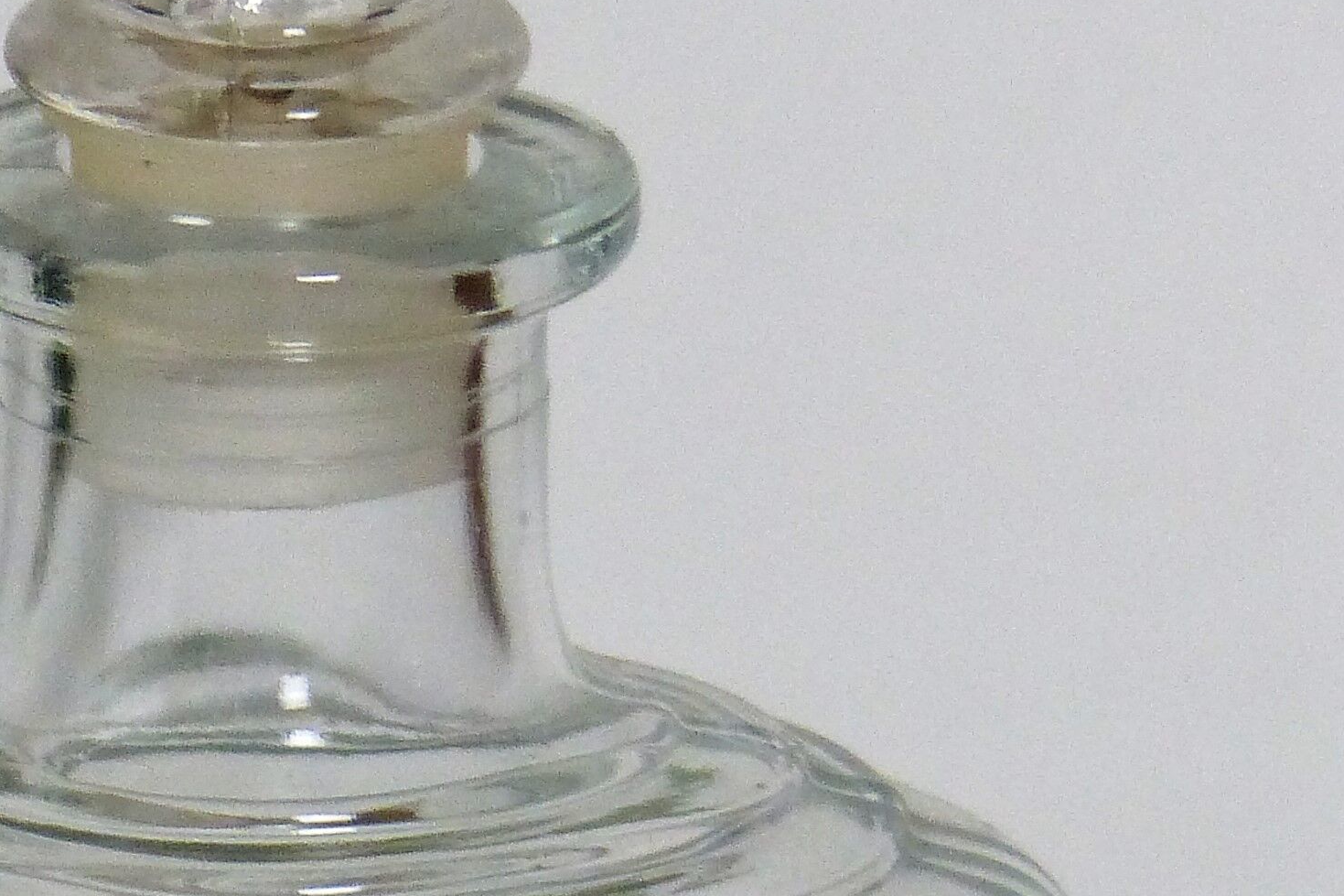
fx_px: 22620
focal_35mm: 606
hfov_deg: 3.4
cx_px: 141
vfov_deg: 2.3
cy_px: 340
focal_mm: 35.1
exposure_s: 1/80
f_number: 2.8
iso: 320
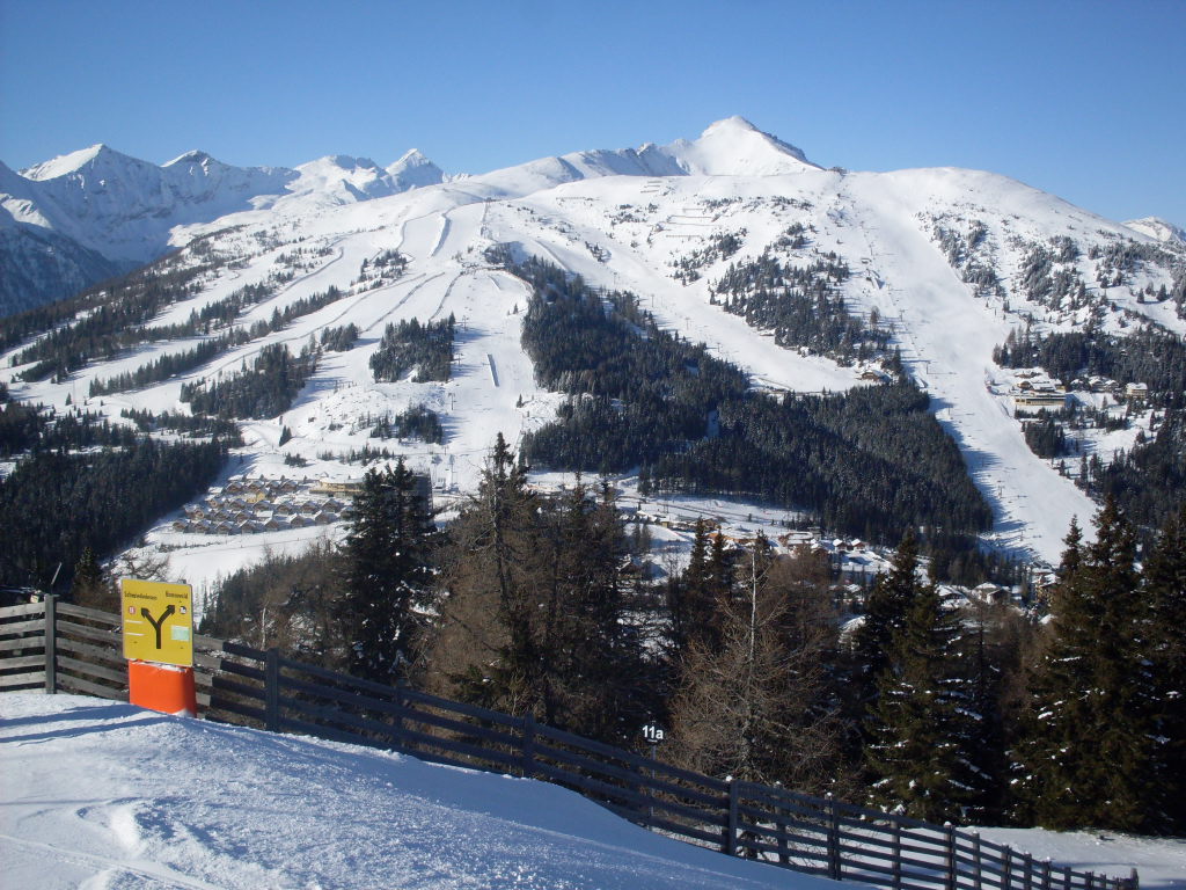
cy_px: 445
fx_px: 1302
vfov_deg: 37.7
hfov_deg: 49.0
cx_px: 593
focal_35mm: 38
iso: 80
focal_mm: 6.3
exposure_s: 1/350
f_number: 8.4
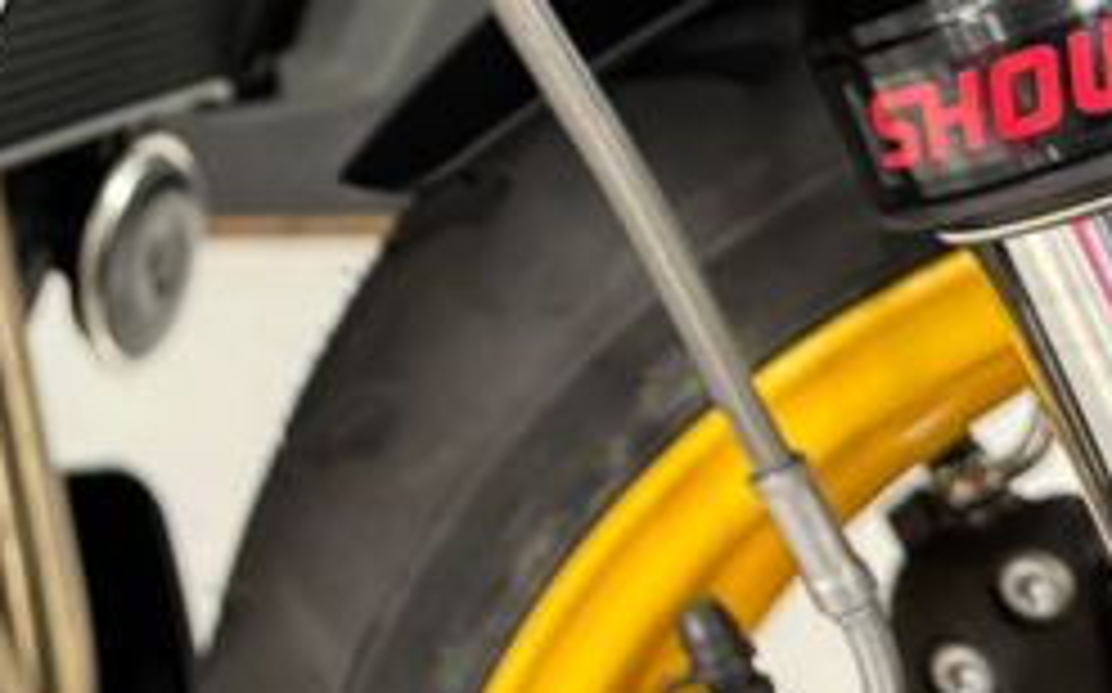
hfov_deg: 28.9
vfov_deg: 18.3
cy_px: -216
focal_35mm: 66
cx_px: -23
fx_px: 1999
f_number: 1.78
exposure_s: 1/50
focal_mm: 6.76
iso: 800
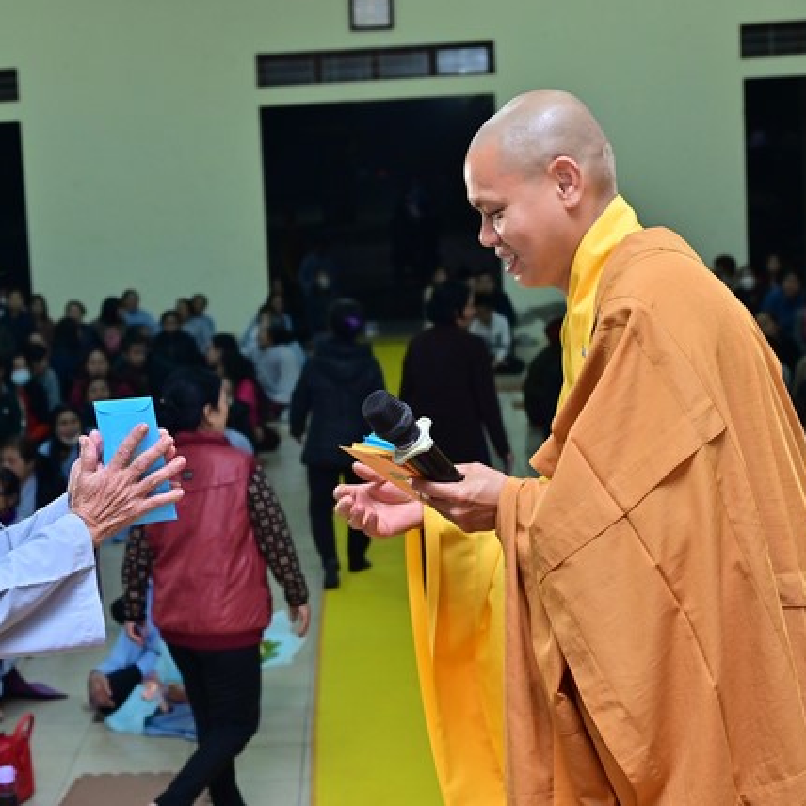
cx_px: 234
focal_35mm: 80
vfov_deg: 21.7
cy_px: 401
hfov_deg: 21.5
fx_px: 2107
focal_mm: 62
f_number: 5.6
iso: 2000
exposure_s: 1/200
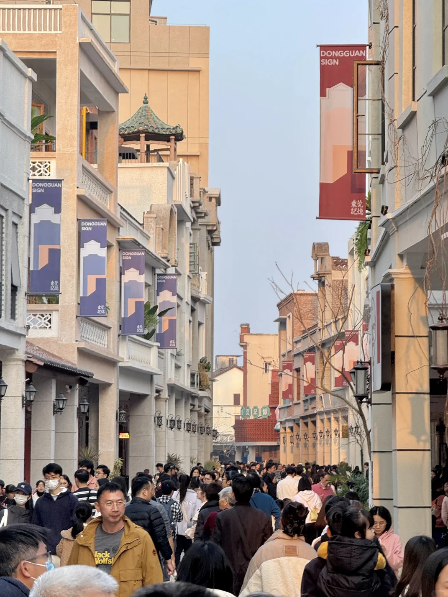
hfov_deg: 12.2
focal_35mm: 121
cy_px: 300
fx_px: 2088
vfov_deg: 16.3
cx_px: 224
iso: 64
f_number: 2.8
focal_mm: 15.66
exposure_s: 1/126
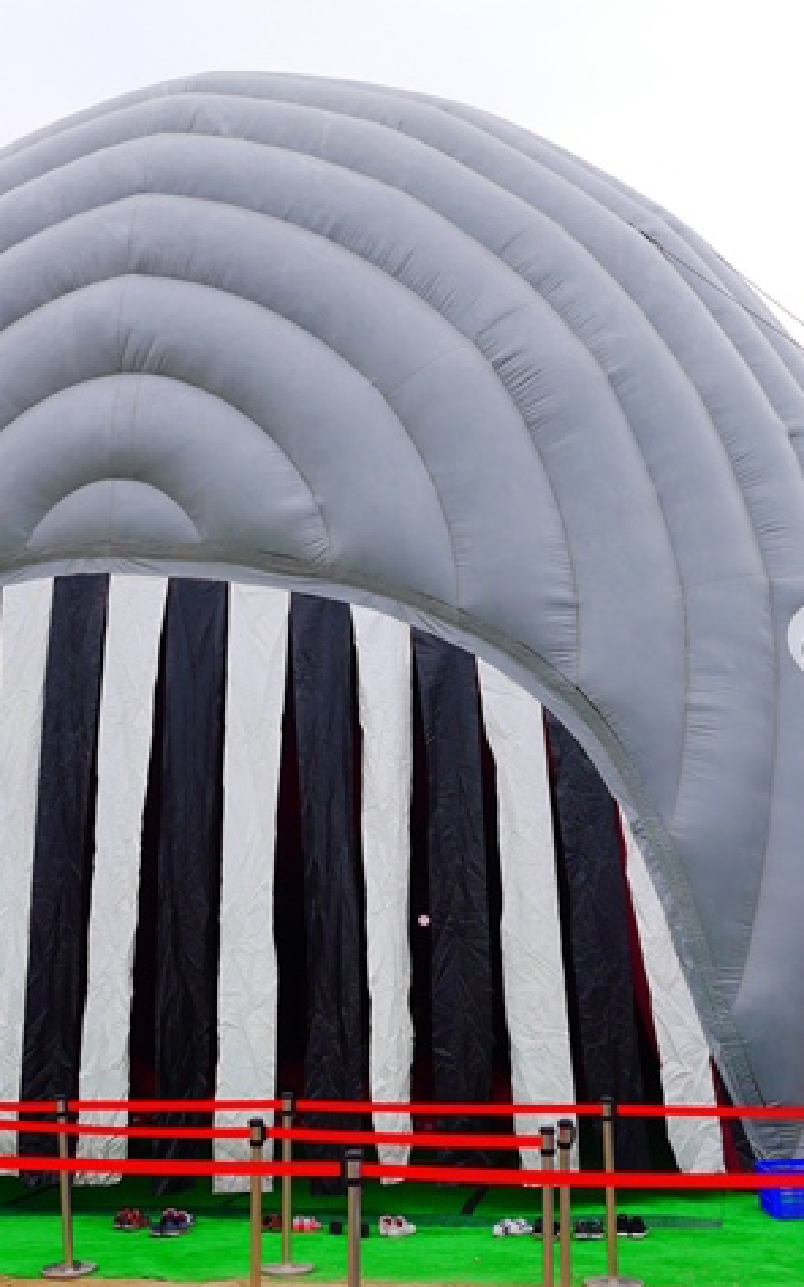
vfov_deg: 46.2
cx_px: 369
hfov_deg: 29.8
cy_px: 639
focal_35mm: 43
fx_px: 1508
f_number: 4
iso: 160
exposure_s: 1/640
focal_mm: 15
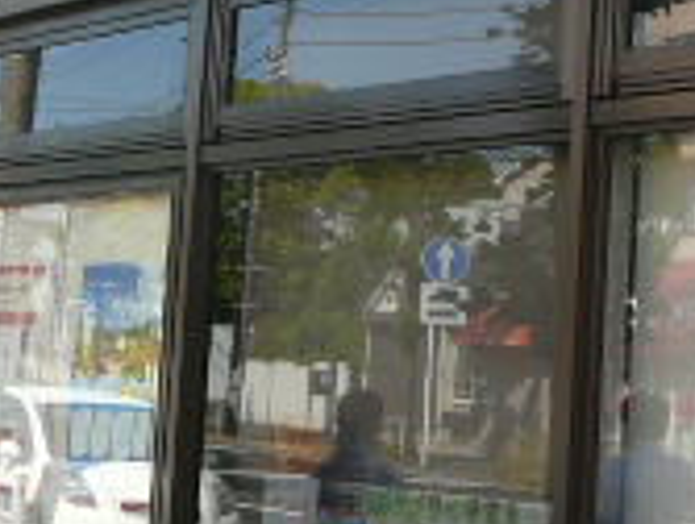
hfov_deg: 17.8
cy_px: 46
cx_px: 720
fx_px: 2153
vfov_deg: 13.8
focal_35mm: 107
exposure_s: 1/200
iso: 100
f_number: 4
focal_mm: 4.6
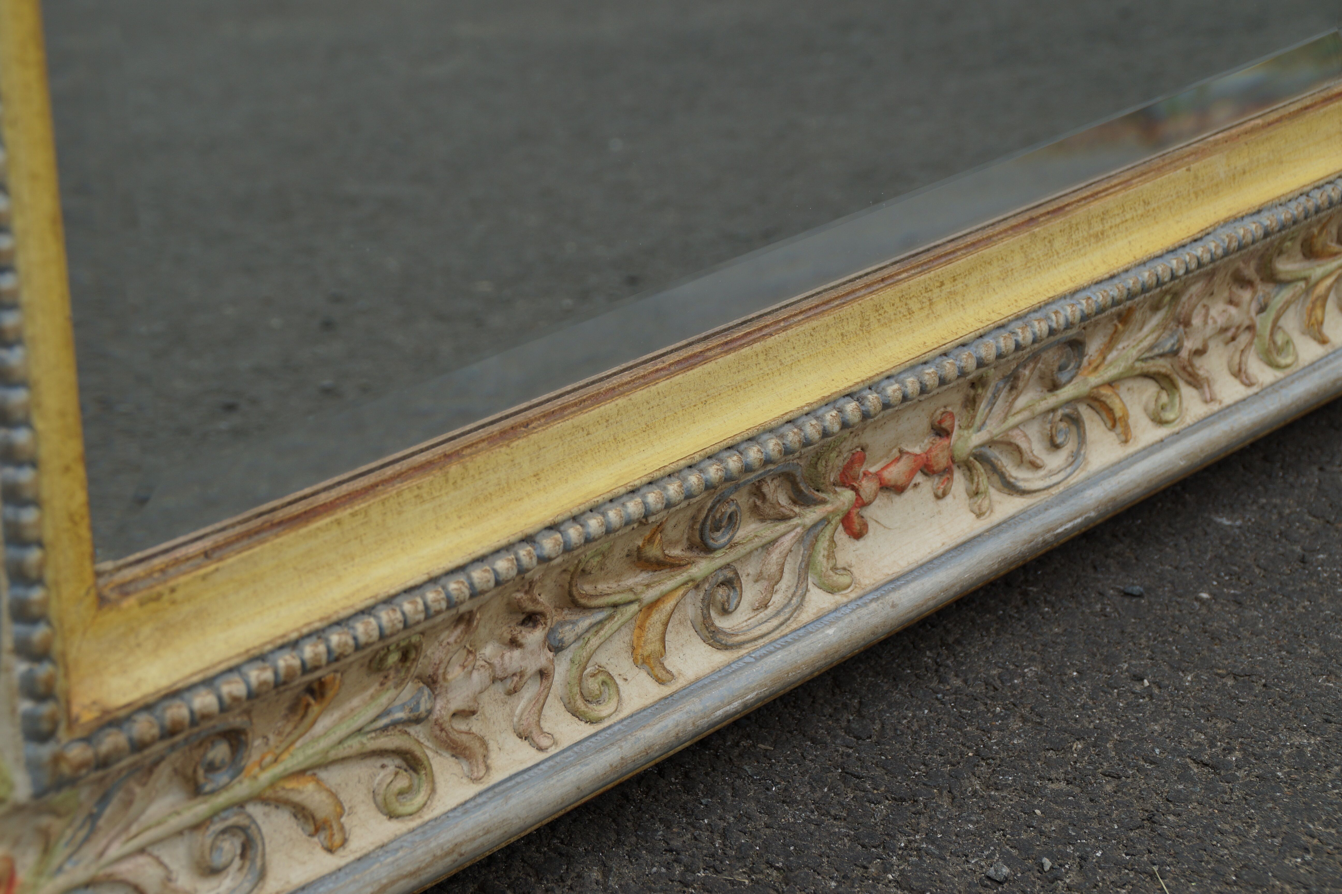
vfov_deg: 15.2
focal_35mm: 90
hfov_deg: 22.6
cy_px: 447
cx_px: 671
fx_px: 3353
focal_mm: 60
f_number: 8
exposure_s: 1/250
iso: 100
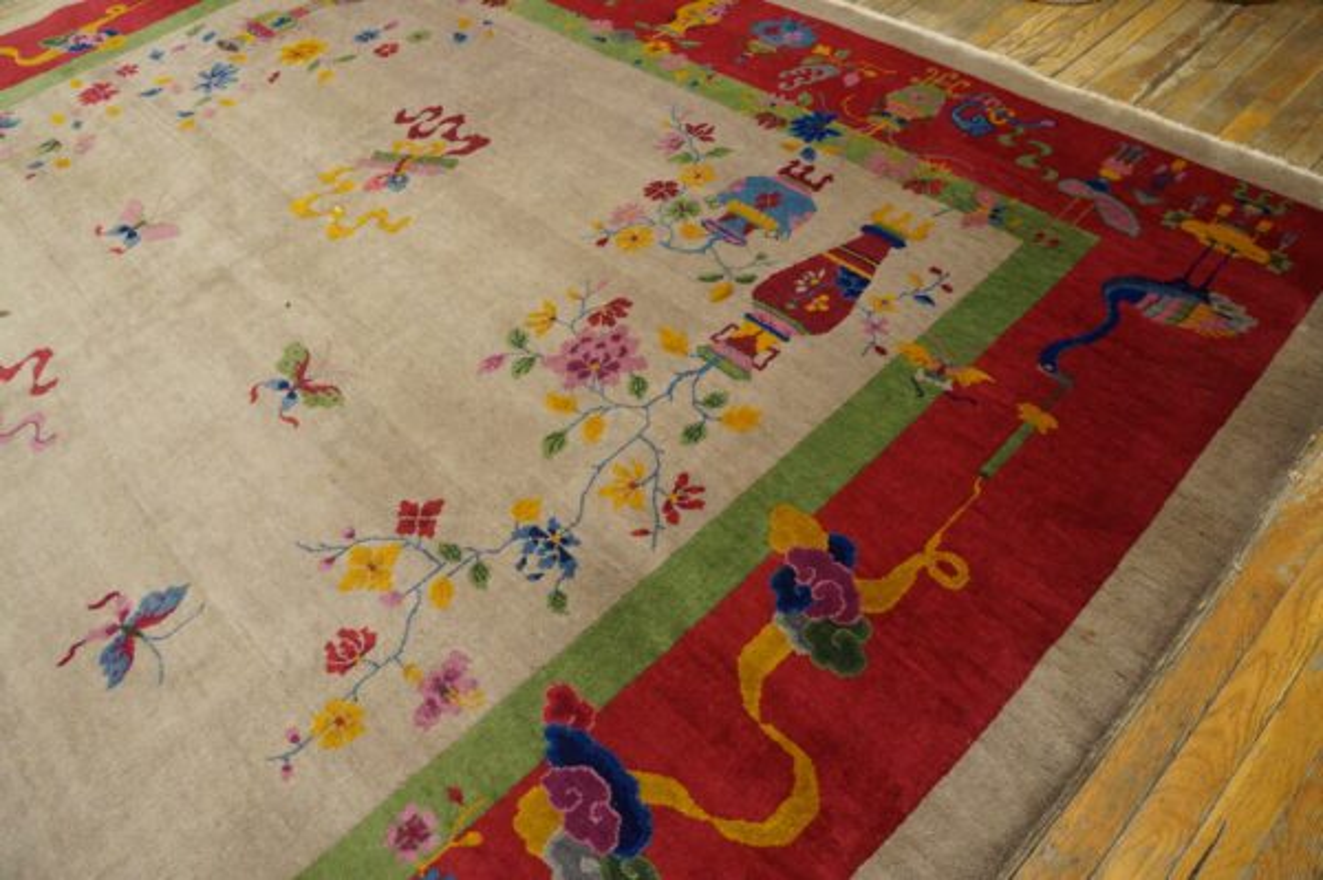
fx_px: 991
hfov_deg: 67.4
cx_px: 662
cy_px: 440
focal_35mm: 27
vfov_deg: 47.9
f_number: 4
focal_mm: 18
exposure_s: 1/160
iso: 2500
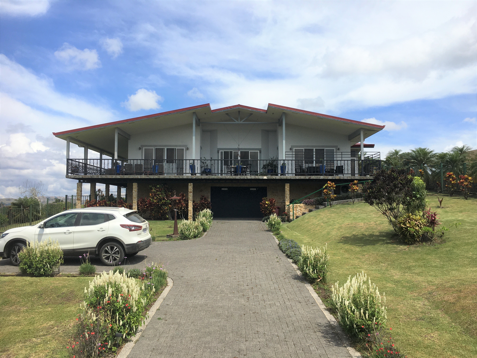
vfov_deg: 48.2
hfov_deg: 61.7
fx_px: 400
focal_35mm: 29
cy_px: 179
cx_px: 238
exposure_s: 1/2262
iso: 25
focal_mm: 4.15
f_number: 2.2
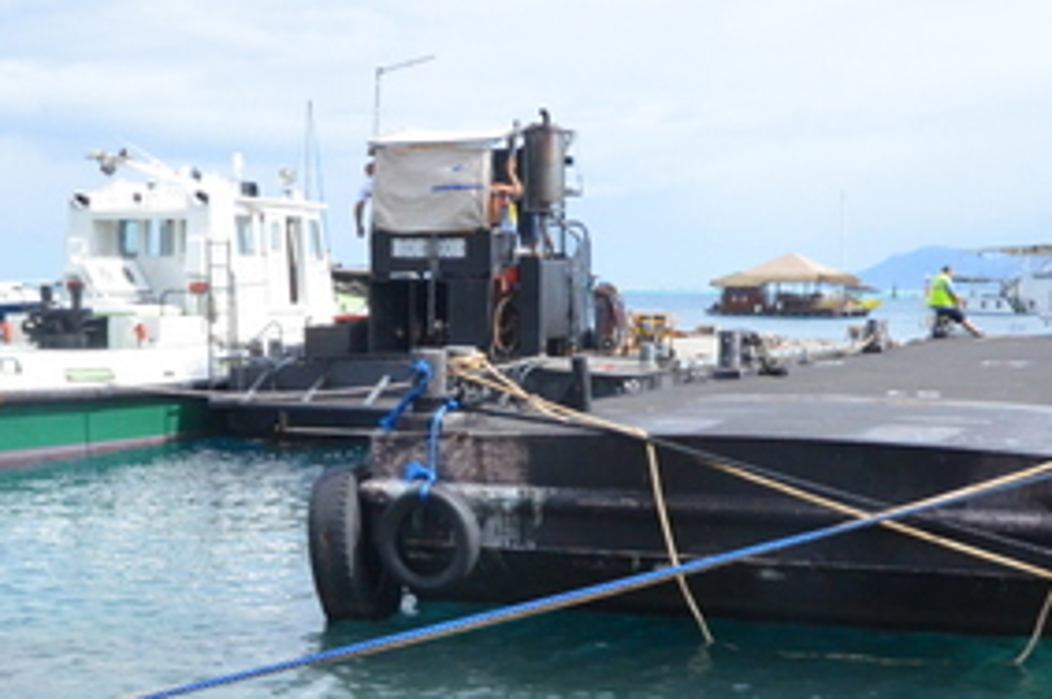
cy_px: 617
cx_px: 494
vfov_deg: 18.8
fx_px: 2076
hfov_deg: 28.4
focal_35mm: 71
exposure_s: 1/1250
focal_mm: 21
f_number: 18
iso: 2500
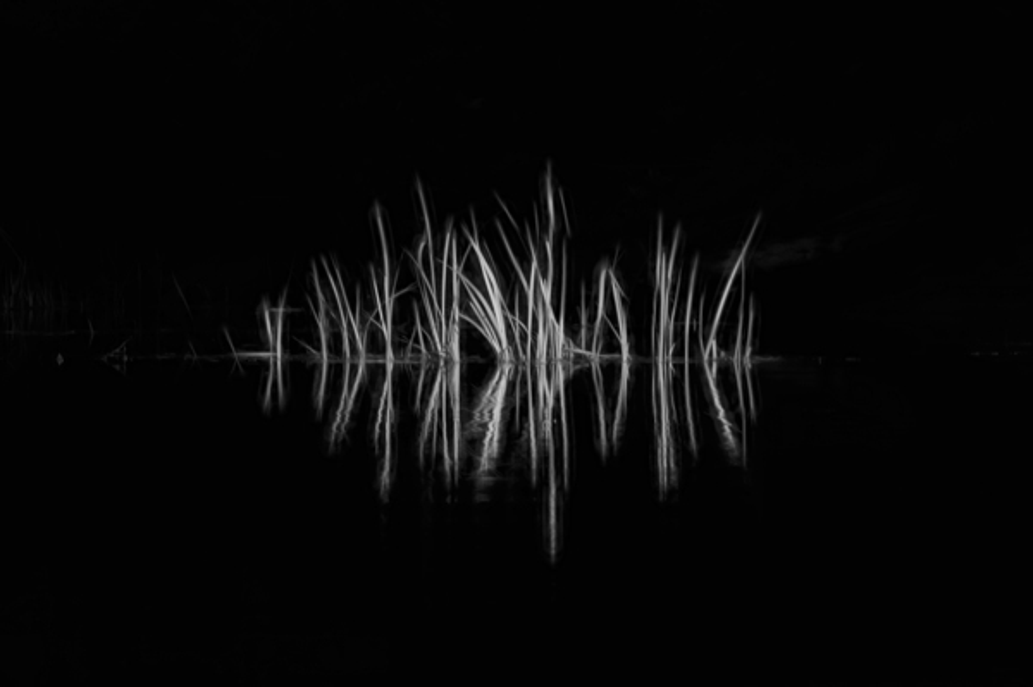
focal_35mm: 450
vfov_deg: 3.0
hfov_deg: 4.6
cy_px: 344
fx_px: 12902
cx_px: 516
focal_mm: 300
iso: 2000
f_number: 32
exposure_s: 1/320
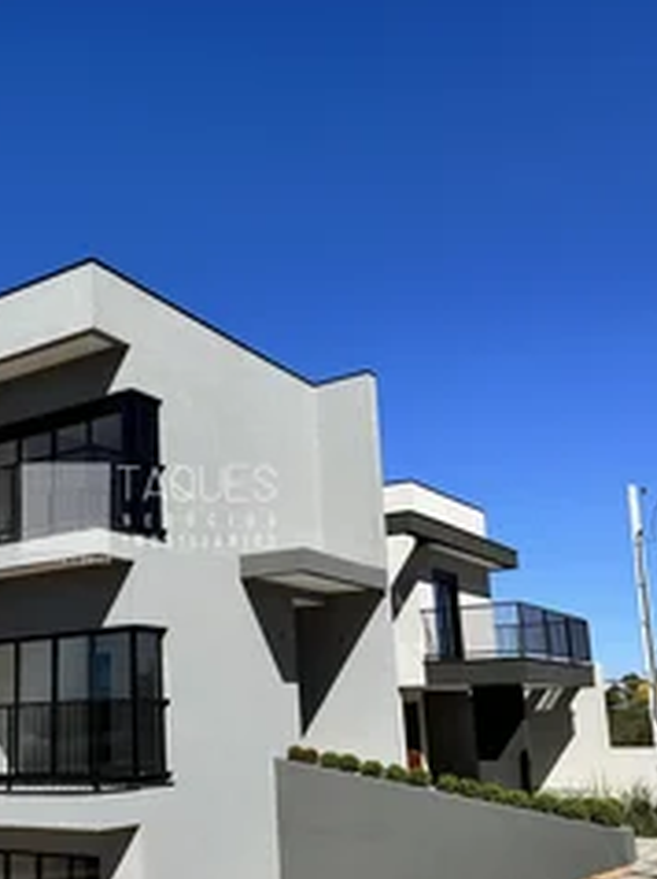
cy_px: 513
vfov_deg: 47.7
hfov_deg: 35.8
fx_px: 989
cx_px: 151
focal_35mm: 39
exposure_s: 1/5848
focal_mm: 6.86
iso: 80
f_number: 1.78
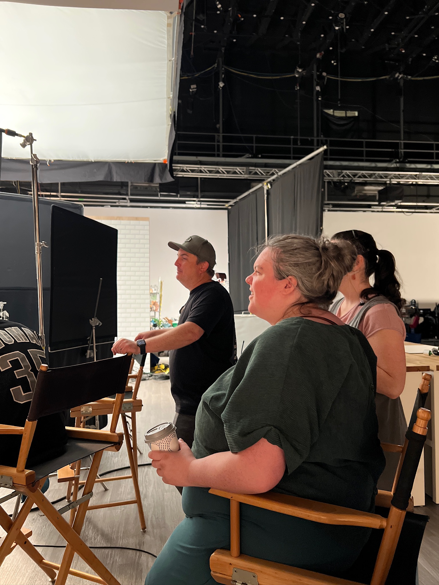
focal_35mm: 26
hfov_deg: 53.1
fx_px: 440
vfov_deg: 67.3
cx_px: 220
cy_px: 292
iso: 500
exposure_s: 1/40
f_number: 1.5
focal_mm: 5.7
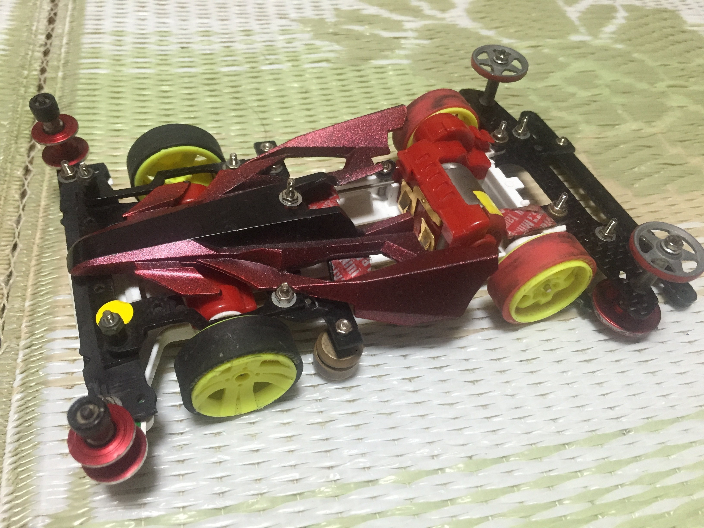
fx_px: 590
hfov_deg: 61.7
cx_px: 352
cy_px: 264
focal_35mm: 29
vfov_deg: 48.2
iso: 200
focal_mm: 4.15
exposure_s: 1/30
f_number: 2.2
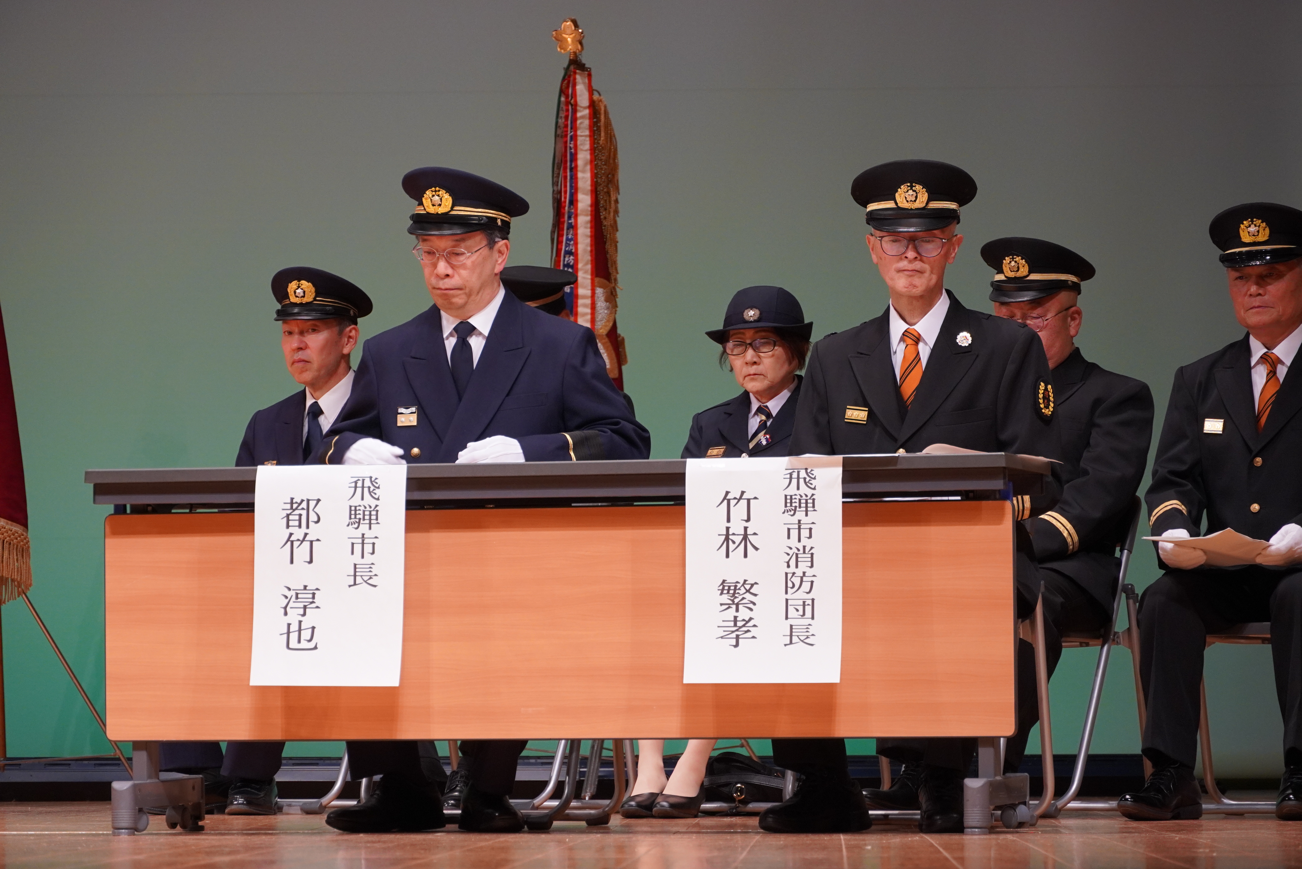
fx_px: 4994
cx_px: 651
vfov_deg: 10.0
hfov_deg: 14.9
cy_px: 434
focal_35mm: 138
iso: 1250
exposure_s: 1/160
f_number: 5.6
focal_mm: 92
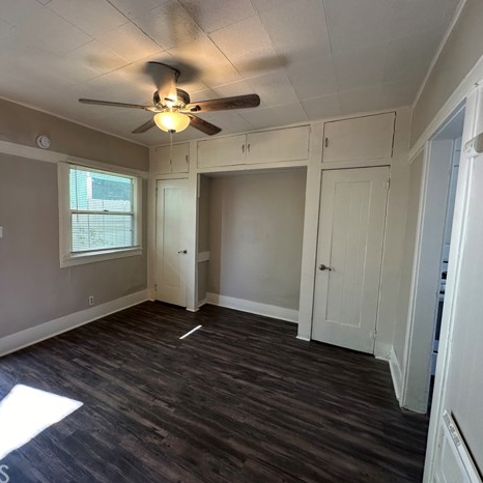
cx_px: 193
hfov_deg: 82.9
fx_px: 268
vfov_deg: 84.0
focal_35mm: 17
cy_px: 240
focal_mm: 2.22
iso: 200
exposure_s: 1/120
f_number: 2.2
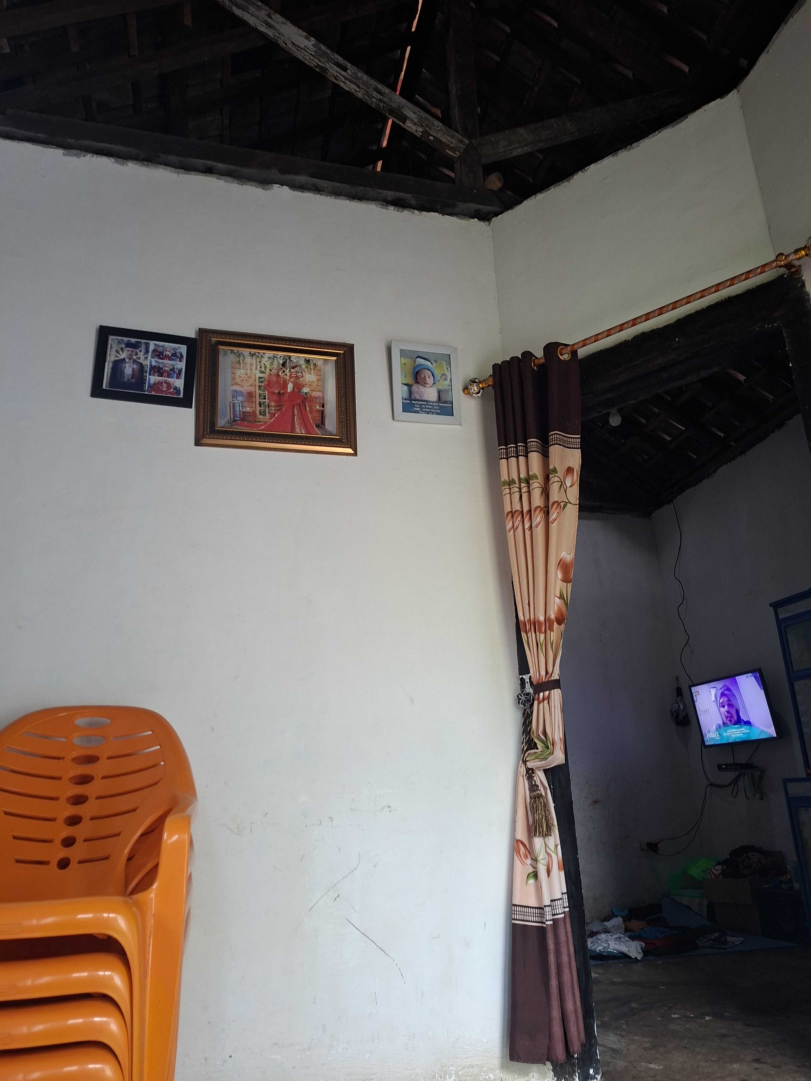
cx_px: 406
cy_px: 540
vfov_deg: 73.9
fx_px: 718
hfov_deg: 58.9
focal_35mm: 23
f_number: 1.8
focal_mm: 5.54
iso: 250
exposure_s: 1/33
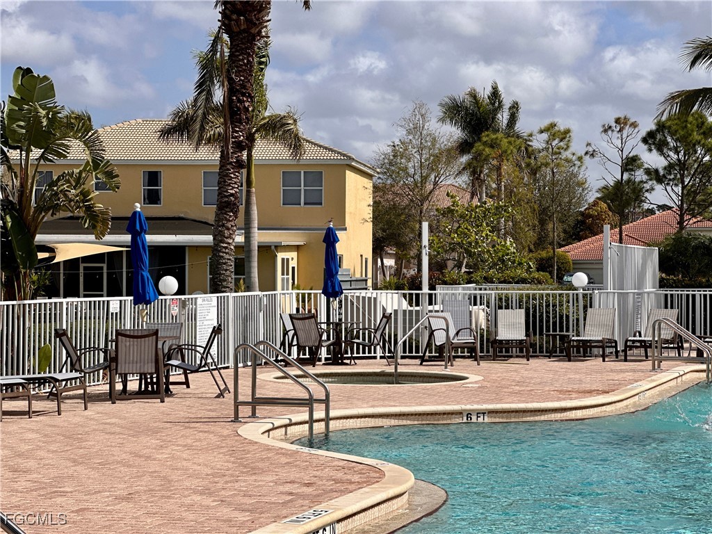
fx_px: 1584
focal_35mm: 77
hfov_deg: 25.3
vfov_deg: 19.1
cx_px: 356
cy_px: 267
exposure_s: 1/1449
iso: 32
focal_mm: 9
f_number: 2.8
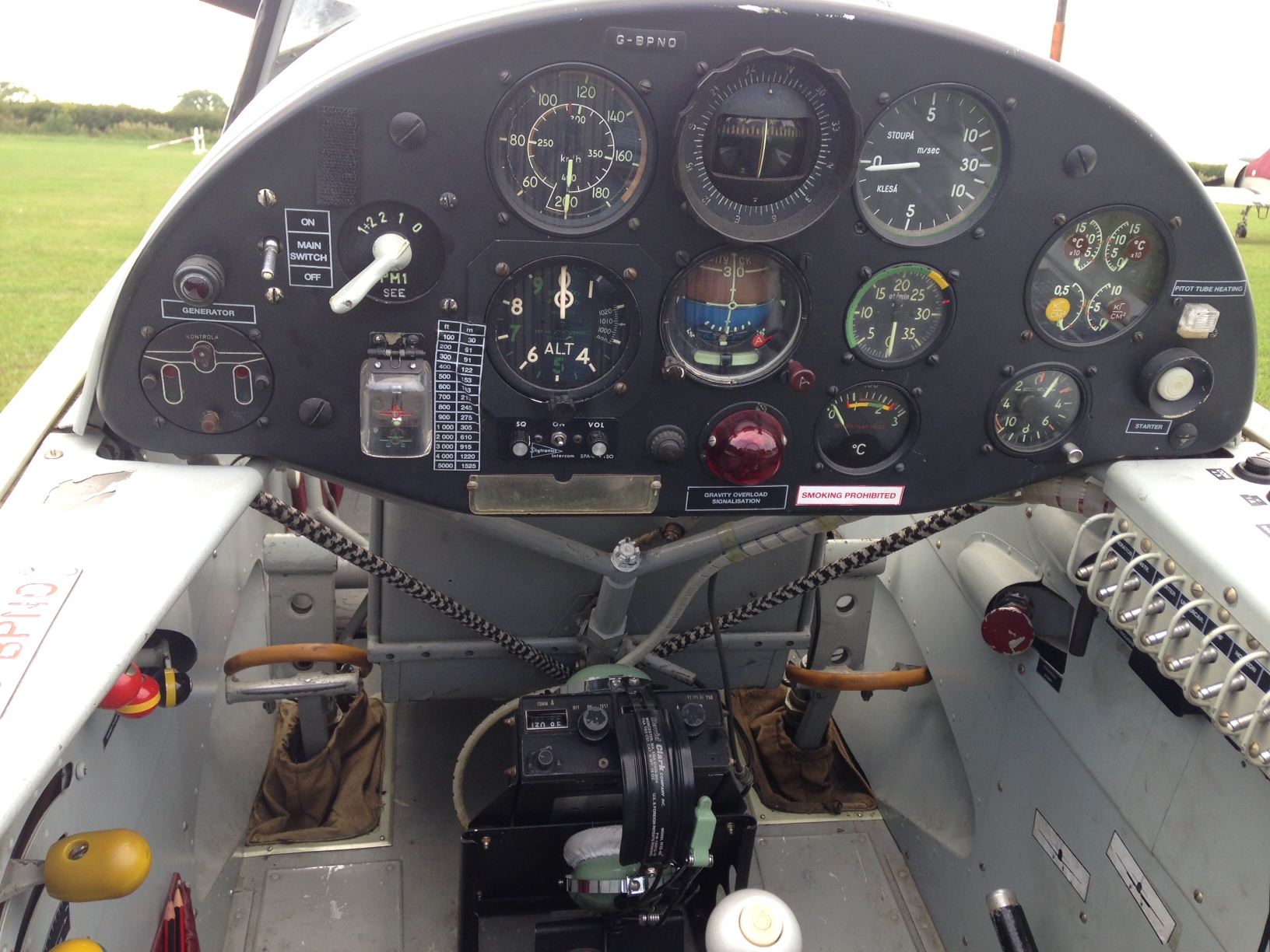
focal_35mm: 33
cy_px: 476
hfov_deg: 55.4
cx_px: 635
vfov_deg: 42.9
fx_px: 1211
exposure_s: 1/139
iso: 50
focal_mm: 4.12
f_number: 2.4
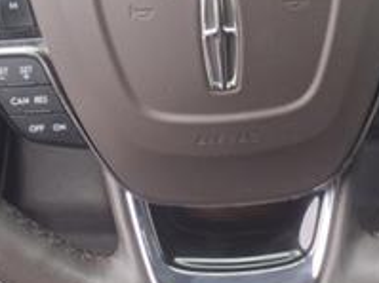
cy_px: -55
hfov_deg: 22.5
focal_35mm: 87
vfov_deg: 16.3
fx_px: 952
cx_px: 236
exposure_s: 1/60.2
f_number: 1.9
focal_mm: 3.58
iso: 40
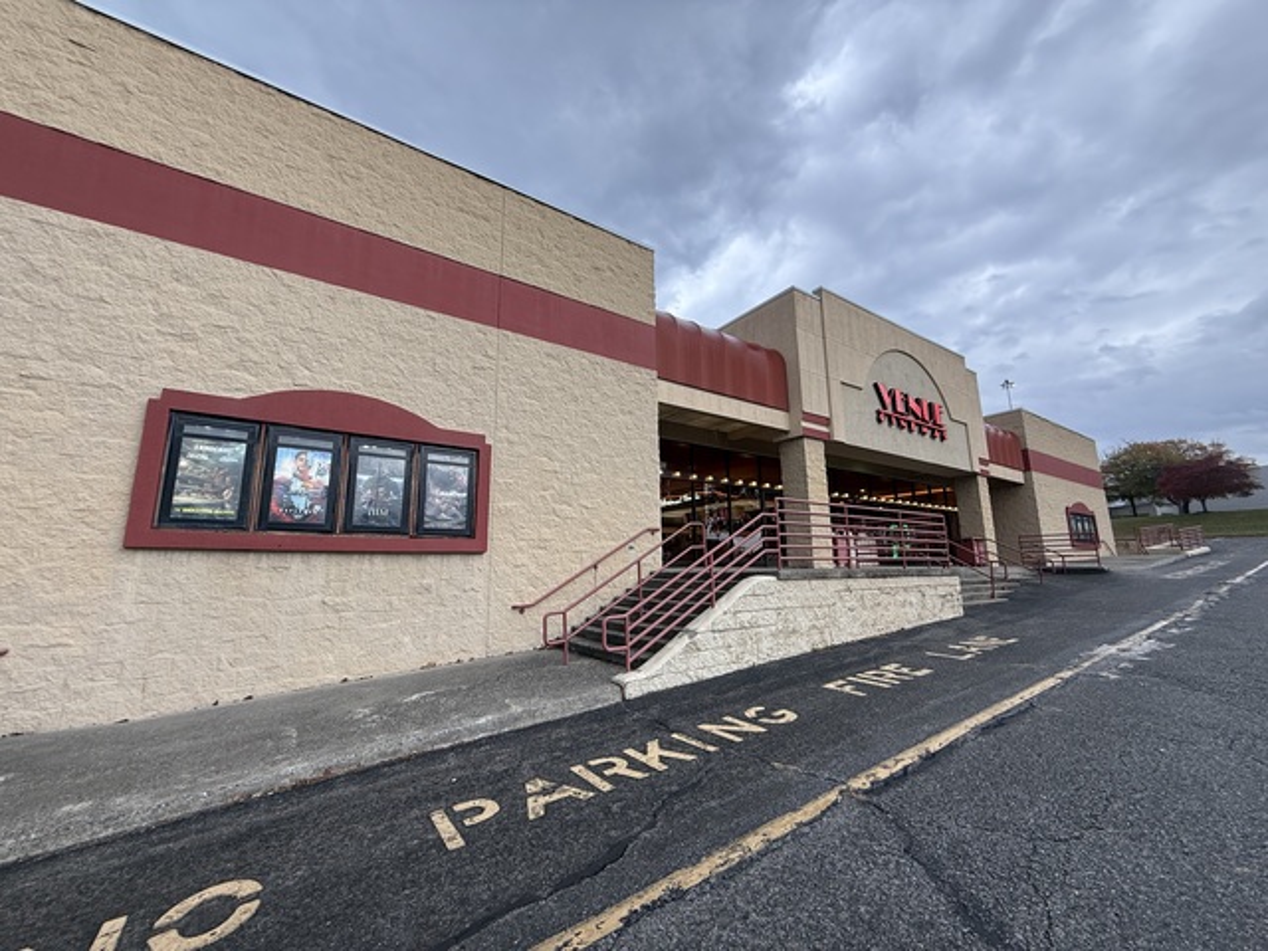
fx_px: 513
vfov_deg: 85.7
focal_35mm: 14
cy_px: 476
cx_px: 634
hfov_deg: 102.1
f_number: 2.2
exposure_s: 1/99
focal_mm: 2.22
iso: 80
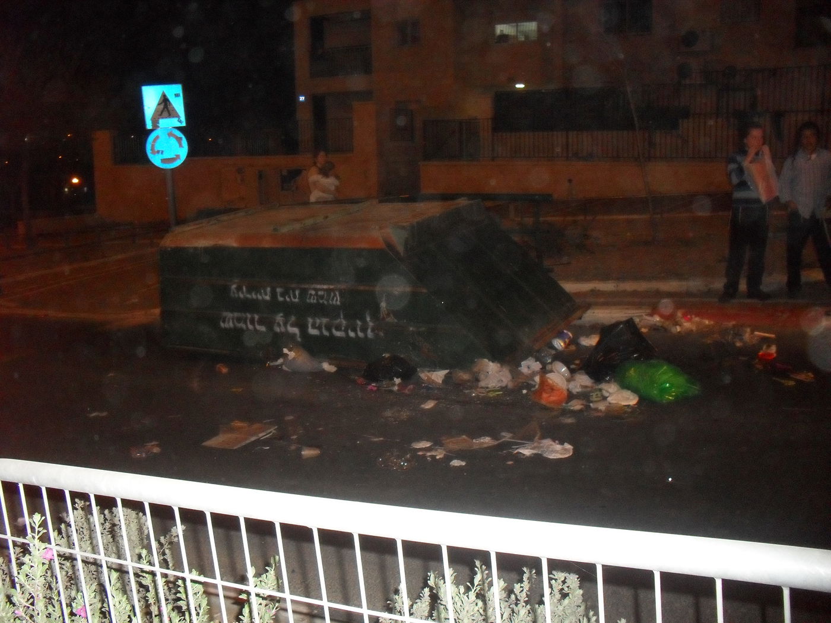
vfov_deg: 40.7
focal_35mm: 35
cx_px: 416
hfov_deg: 52.6
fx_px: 840
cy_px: 312
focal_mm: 6.3
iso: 400
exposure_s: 1/45
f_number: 3.2
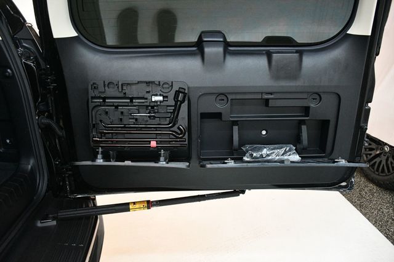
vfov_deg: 47.9
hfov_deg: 67.4
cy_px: 131
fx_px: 295
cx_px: 197
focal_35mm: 27
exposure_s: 1/125
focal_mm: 18
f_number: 3.5
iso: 3200
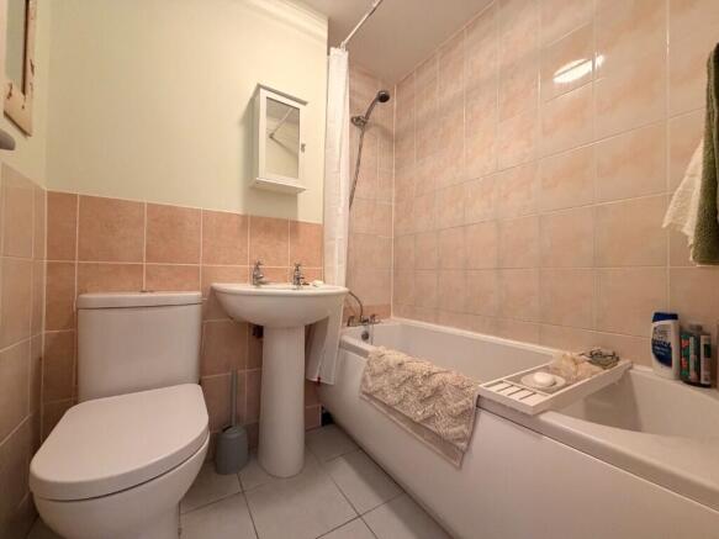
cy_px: 270
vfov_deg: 85.7
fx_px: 291
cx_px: 360
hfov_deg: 102.1
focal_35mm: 14
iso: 400
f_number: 2.2
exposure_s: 1/50
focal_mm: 2.22
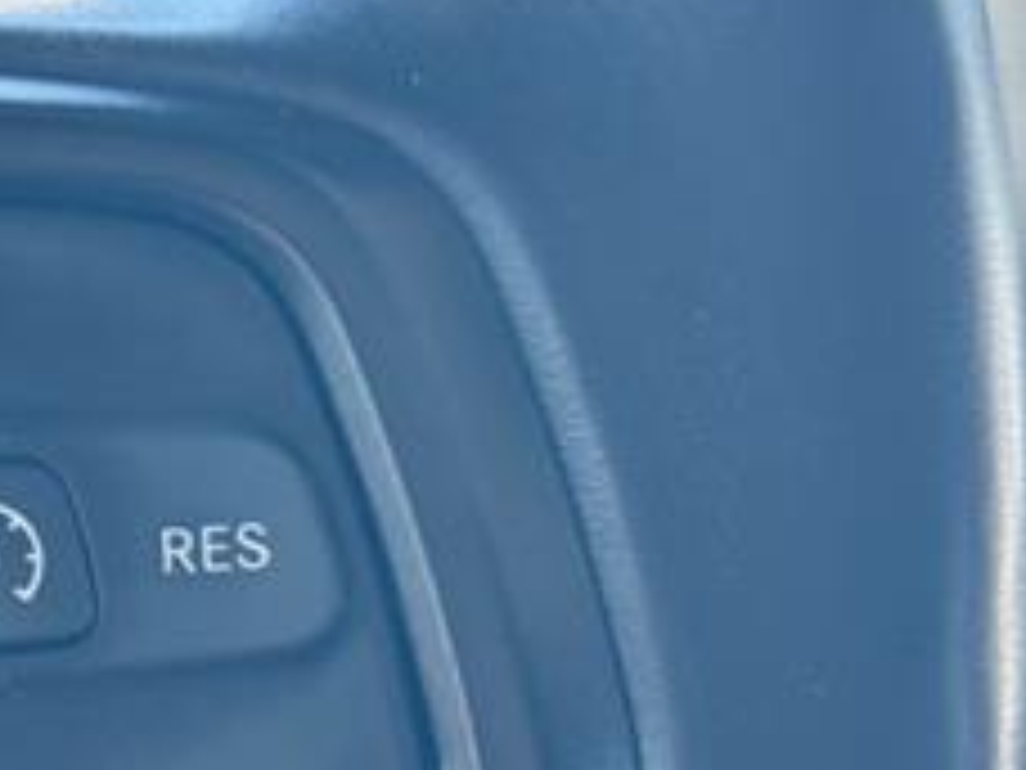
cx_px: -153
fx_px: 4001
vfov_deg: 10.9
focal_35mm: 135
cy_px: 662
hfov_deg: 14.2
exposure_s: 1/60
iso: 160
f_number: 1.78
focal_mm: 6.76
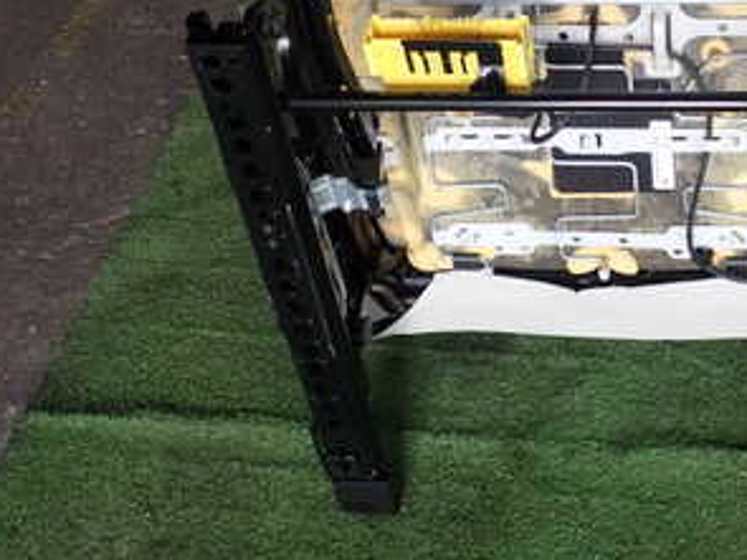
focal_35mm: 61
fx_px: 1316
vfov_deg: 23.3
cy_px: 38
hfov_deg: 30.2
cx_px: 686
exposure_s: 1/60
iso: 125
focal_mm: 5.4
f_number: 2.3
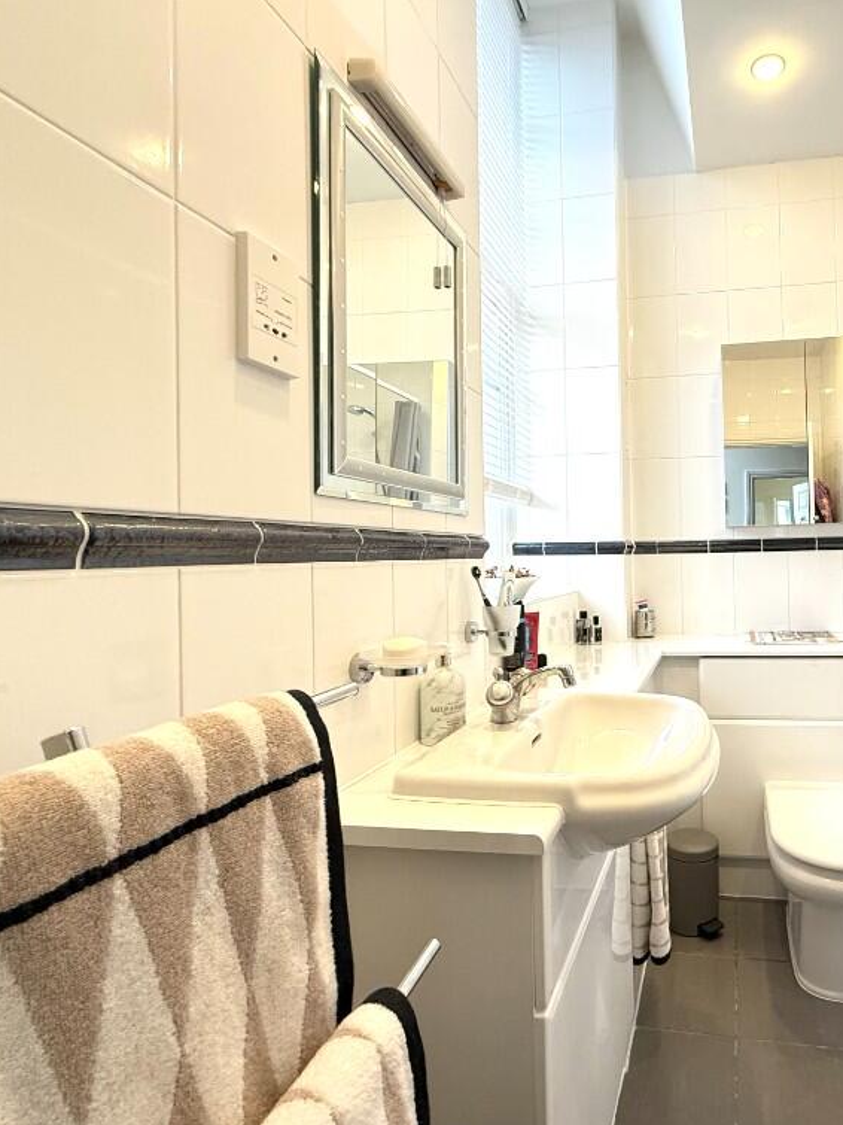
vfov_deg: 84.7
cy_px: 569
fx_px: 617
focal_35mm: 19
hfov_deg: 64.4
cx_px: 637
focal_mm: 2.22
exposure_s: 1/100
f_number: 2.2
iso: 320
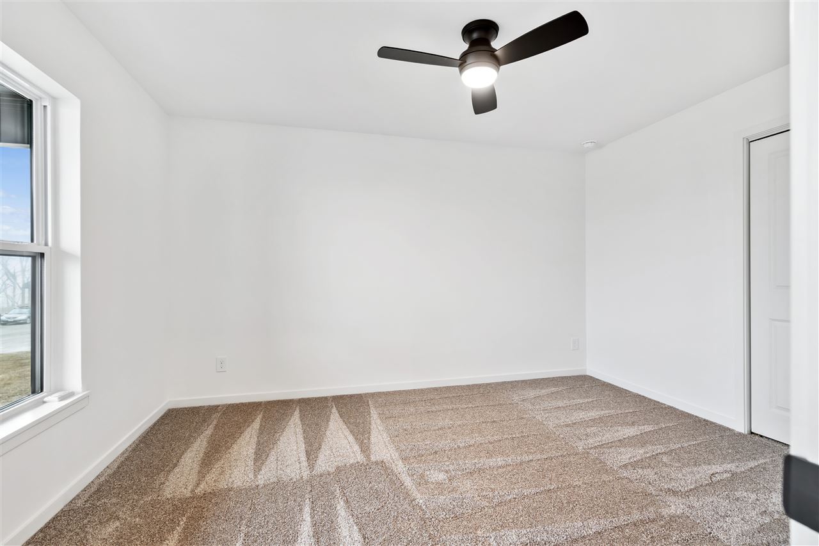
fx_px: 364
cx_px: 410
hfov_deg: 96.7
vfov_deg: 73.7
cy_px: 273
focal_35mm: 16
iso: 400
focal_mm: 16
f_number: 8
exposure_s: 1/15
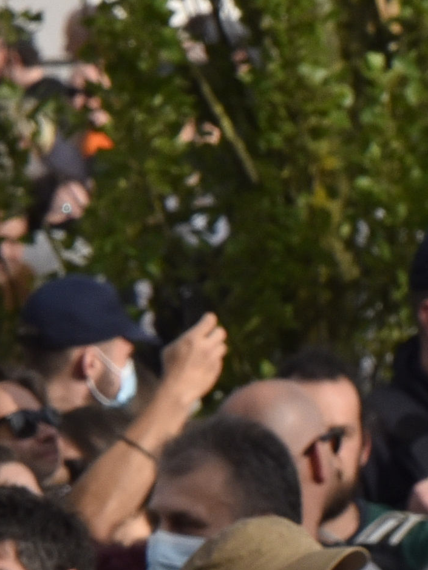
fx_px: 20296
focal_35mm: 1232
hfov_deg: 1.2
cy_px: 999
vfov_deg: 1.6
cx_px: 1070
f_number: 14
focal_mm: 200
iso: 400
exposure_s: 1/500
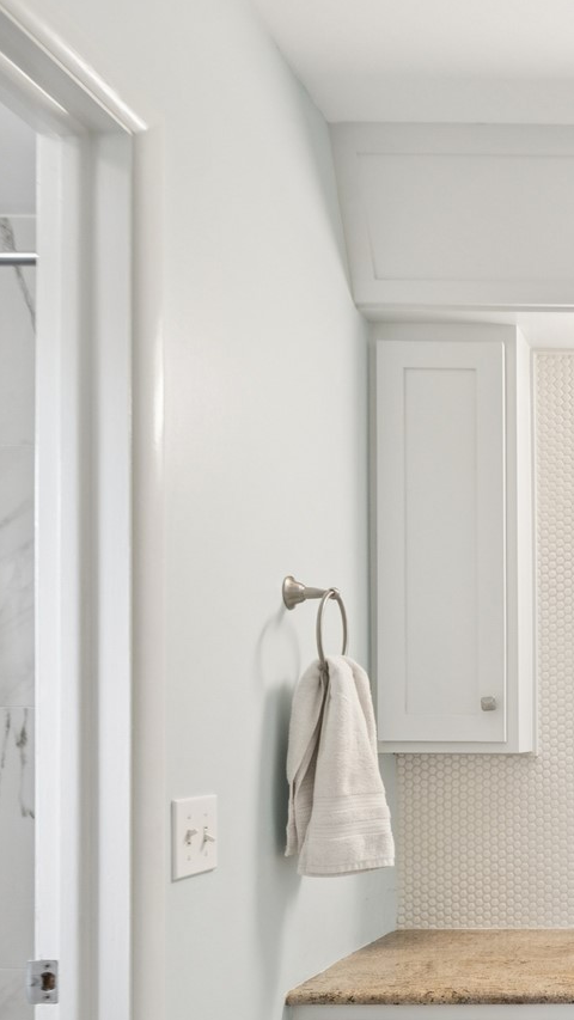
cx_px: 770
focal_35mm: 35
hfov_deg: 27.4
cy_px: 729
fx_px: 947
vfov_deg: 54.7
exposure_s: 1/25
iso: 640
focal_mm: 14
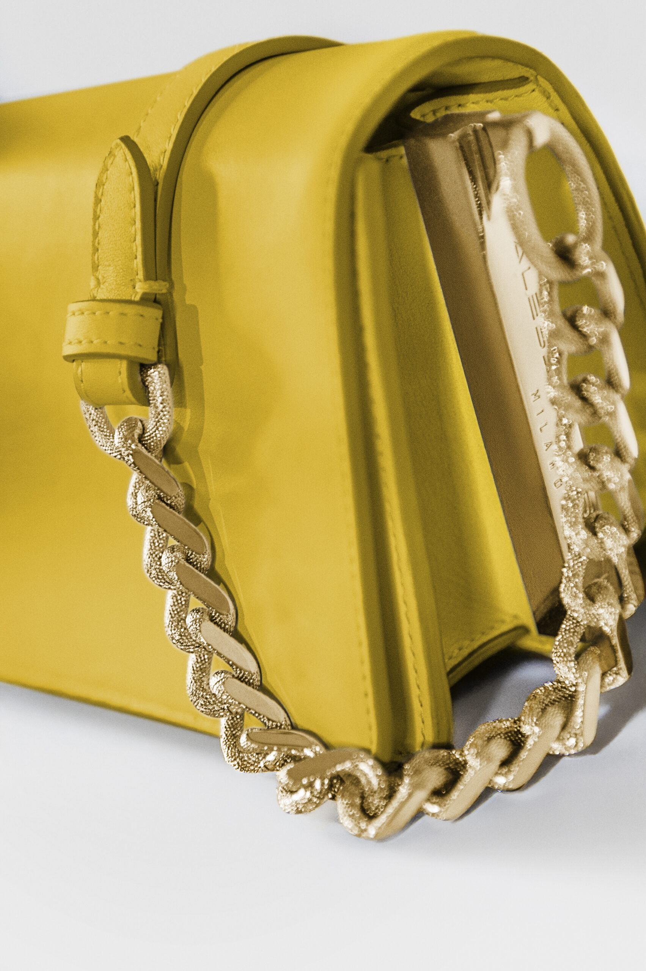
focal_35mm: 95
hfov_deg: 14.4
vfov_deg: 21.5
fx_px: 2561
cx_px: 323
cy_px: 486
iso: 1000
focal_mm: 95
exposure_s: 1/100
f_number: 4
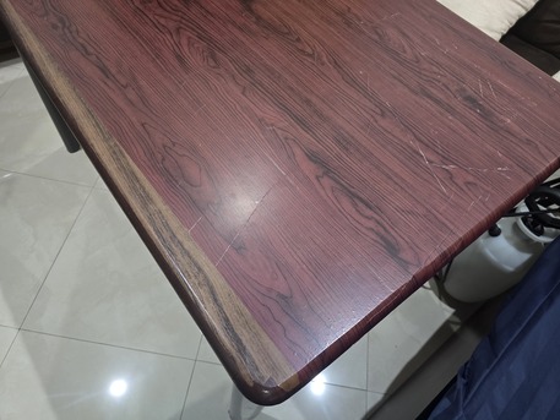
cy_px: 210
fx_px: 372
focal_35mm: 23
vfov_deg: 58.9
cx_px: 280
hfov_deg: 73.9
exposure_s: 1/33.5
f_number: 1.7
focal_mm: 6.3
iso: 500
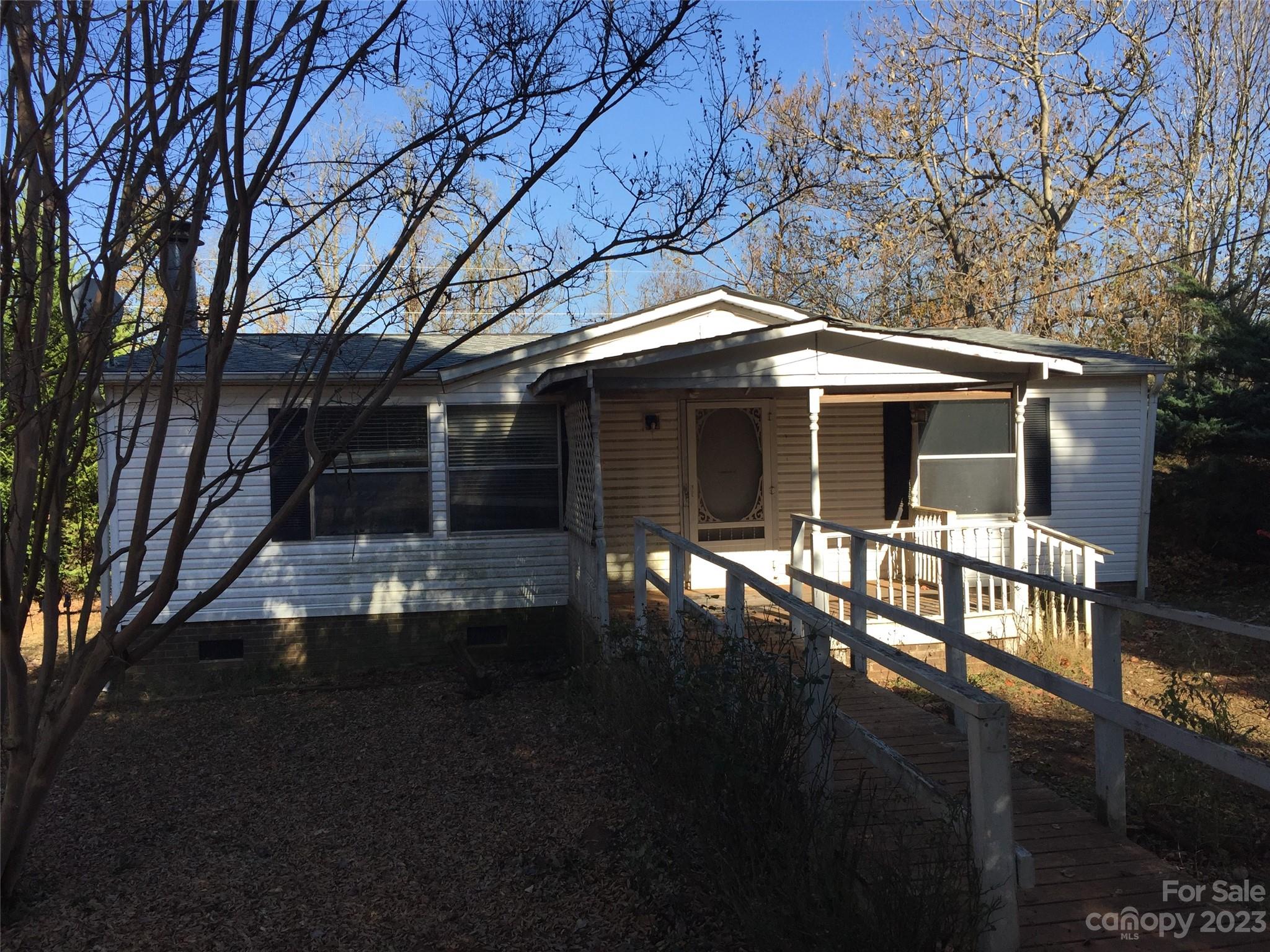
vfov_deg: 48.2
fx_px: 1064
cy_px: 476
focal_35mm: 29
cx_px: 635
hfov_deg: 61.7
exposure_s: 1/1130
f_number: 2.2
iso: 32
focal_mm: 4.15
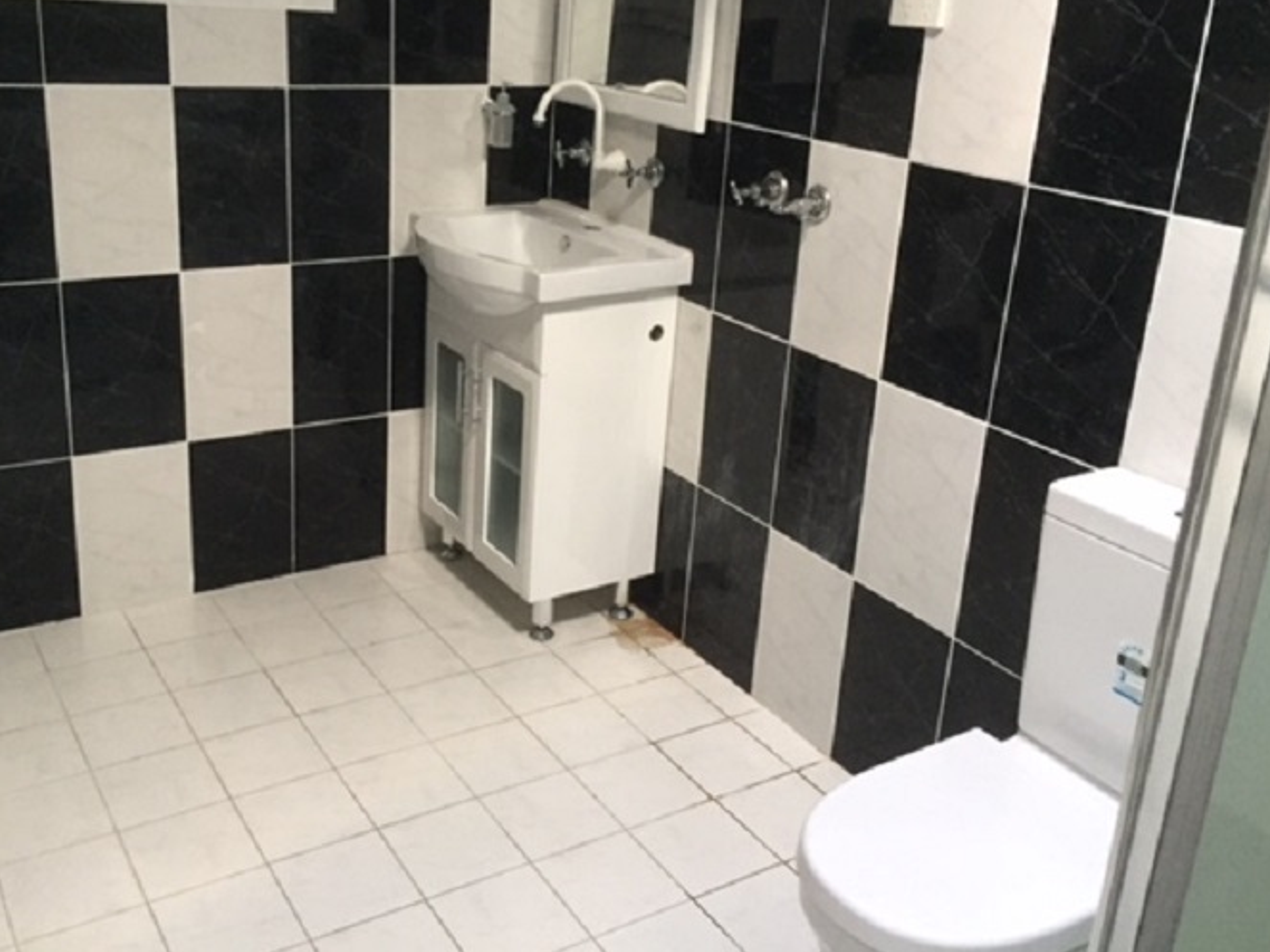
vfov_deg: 40.5
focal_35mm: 35
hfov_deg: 52.5
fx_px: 1284
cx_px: 552
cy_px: 381
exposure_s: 1/30
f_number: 2.2
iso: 250
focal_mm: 4.15
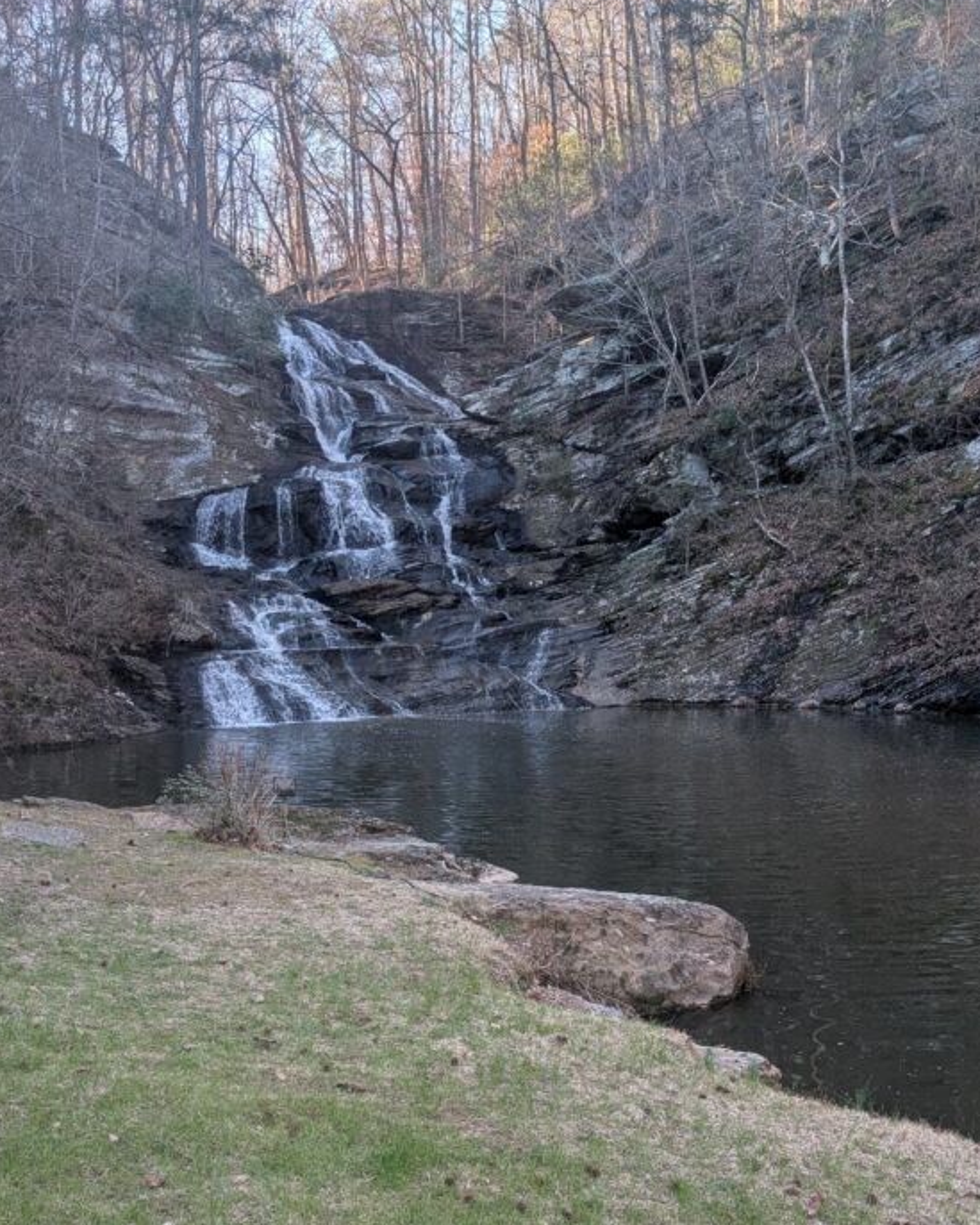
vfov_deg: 50.7
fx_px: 1269
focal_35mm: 35
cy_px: 800
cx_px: 424
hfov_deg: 42.1
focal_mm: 6.9
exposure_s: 1/179
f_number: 1.68
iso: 34
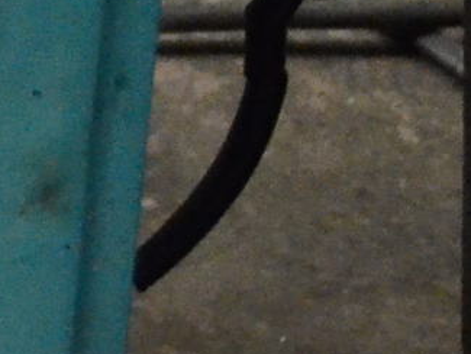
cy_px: -322
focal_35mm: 295
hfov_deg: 6.1
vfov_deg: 5.0
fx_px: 4010
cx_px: -1078
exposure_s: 1/250
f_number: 4
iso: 6400
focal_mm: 27
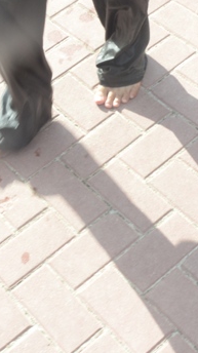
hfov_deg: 16.3
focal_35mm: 73
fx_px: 683
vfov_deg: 28.5
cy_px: 87
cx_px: 22
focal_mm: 20
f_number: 11
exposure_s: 1/160
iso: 640
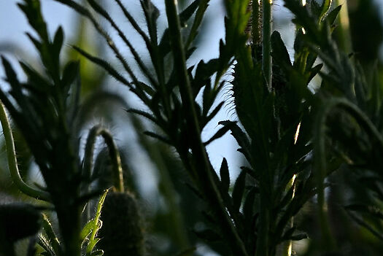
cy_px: -52
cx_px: 263
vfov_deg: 1.1
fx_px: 13618
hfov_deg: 1.6
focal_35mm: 1279
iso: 500
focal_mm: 280
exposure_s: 1/2000
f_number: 9
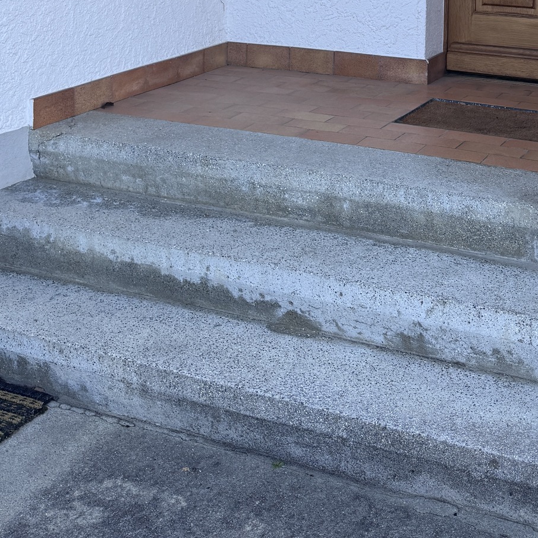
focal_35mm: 60
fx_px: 1055
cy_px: -52
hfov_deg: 28.5
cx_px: 342
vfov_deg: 26.4
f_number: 1.78
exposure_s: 1/457
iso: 80
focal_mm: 6.76
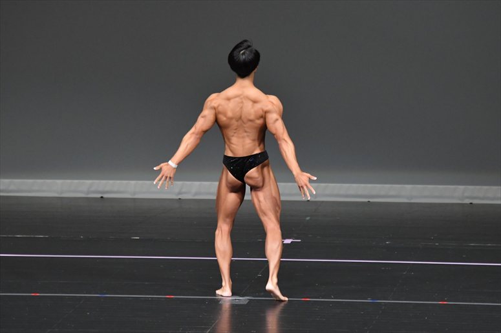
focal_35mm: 315
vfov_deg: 4.4
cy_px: 166
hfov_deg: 6.5
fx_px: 4382
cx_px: 250
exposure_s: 1/400
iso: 4000
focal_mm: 210
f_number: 5.6
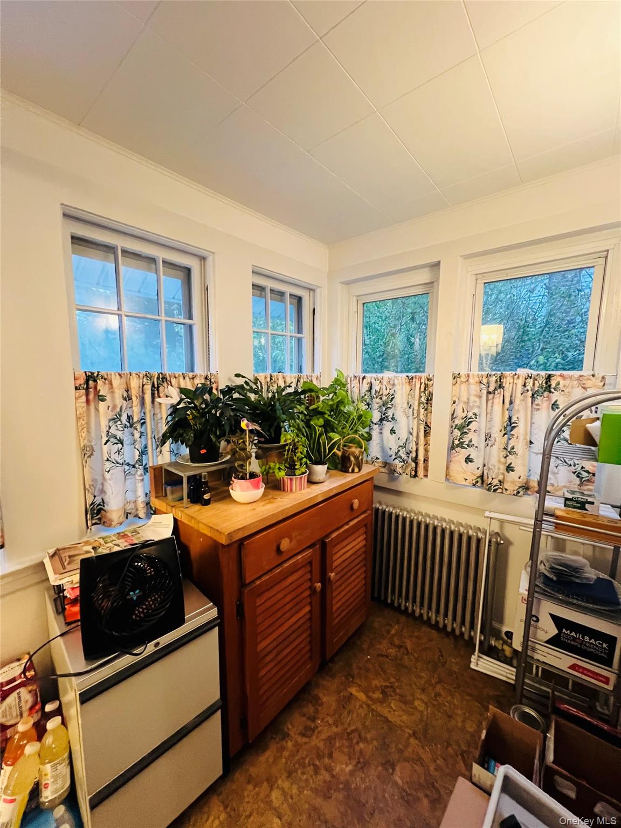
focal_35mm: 13
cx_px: 310
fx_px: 311
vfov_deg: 106.2
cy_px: 414
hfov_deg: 89.9
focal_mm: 1.57
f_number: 1.8
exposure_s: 1/60
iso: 640
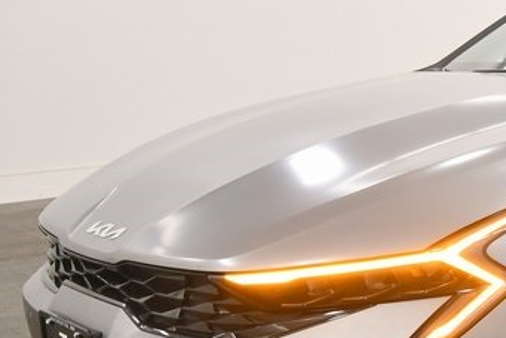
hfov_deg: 22.1
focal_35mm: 84
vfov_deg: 16.2
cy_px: 241
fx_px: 1182
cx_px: 631
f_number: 5.6
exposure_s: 1/125
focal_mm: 19
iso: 800
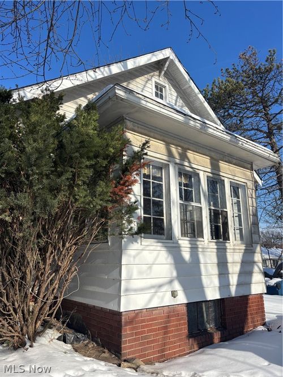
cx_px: 142
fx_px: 284
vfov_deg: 67.3
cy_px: 188
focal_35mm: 26
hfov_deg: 53.0
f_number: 1.6
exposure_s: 1/4425
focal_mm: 5.96
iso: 50
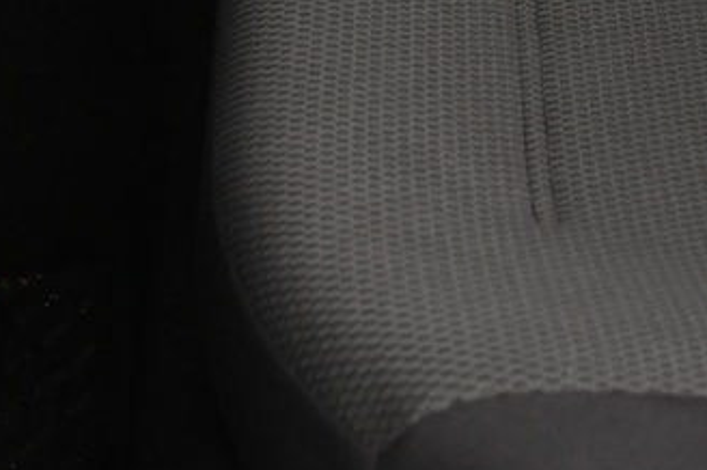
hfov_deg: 16.6
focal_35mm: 119
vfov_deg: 10.3
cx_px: 828
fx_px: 2335
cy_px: -565
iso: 2000
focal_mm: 24
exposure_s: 1/10
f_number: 4
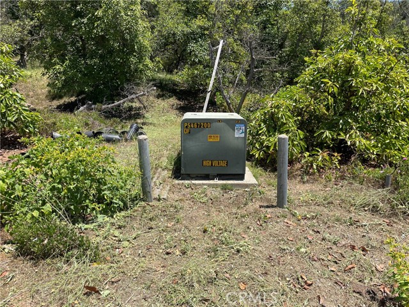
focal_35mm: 26
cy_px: 154
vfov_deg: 53.1
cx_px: 204
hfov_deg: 67.3
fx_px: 307
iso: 32
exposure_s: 1/2020
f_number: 1.6
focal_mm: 4.2
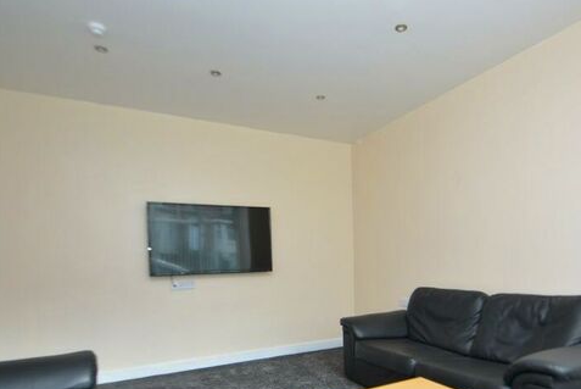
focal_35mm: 22
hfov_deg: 76.2
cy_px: 280
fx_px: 355
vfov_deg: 55.2
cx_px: 384
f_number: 4
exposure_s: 1/60
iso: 400
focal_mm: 10
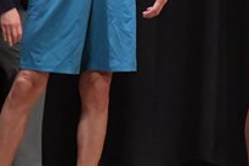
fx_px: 5274
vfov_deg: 1.8
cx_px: 378
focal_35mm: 762
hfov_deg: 2.7
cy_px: -16
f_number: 5.6
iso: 6400
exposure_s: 1/400
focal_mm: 135
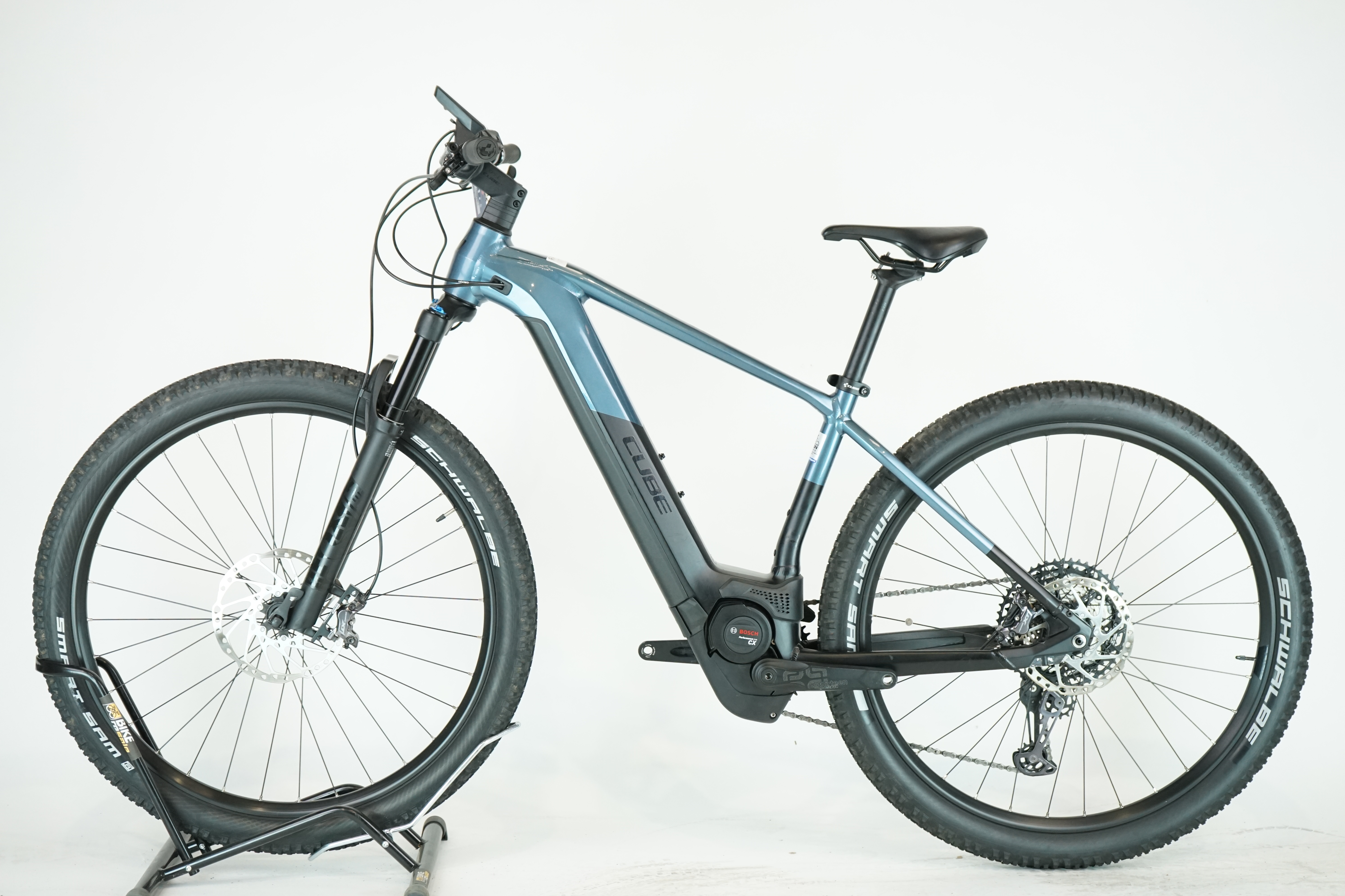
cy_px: 448
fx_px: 2129
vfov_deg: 23.8
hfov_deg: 35.1
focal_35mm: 57
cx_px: 672
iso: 2000
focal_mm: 57
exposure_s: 1/200
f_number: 5.6
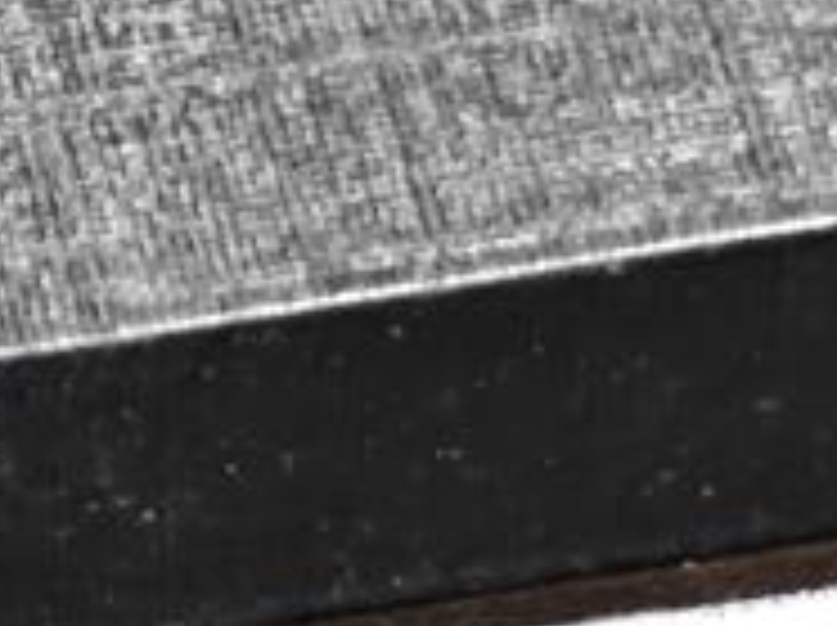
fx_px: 8911
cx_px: -770
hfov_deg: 5.3
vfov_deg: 4.0
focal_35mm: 369
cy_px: -311
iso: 1000
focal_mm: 5.84
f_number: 1.6
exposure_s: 1/37
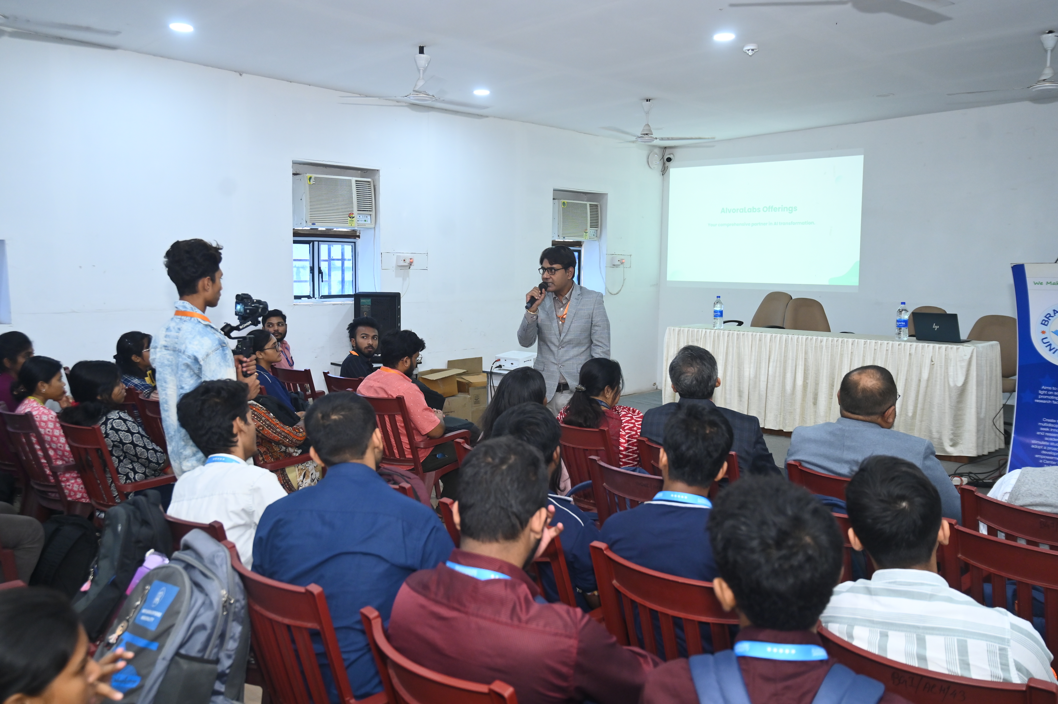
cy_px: 352
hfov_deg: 63.7
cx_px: 529
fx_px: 852
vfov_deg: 44.9
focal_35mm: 29
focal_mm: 29
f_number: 4
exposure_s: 1/100
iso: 1600
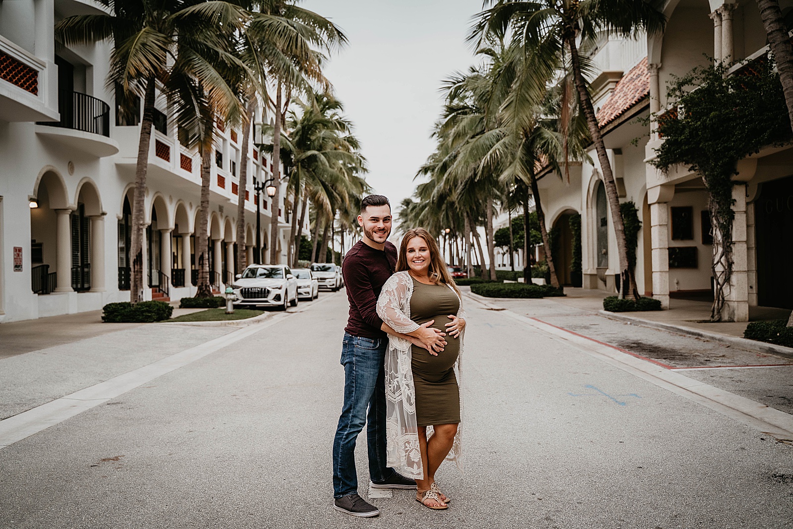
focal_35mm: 35
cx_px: 396
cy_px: 264
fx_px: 771
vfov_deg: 37.9
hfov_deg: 54.4
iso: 800
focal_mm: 35
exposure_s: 1/400
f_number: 2.8
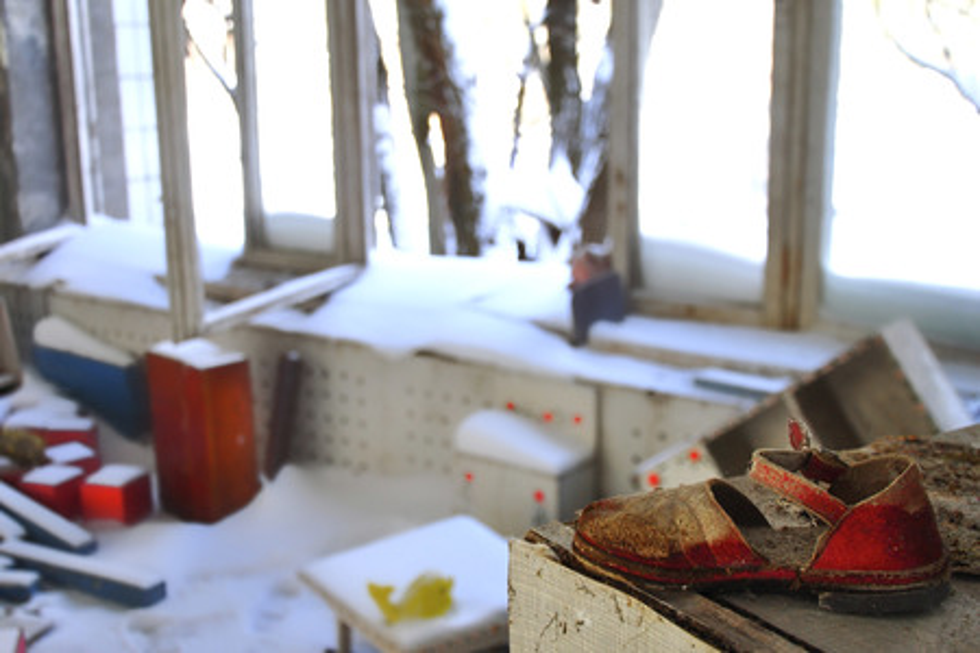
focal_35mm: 38
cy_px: 326
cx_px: 490
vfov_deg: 35.5
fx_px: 1021
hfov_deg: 51.3
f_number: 4
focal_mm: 25
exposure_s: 1/200
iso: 320
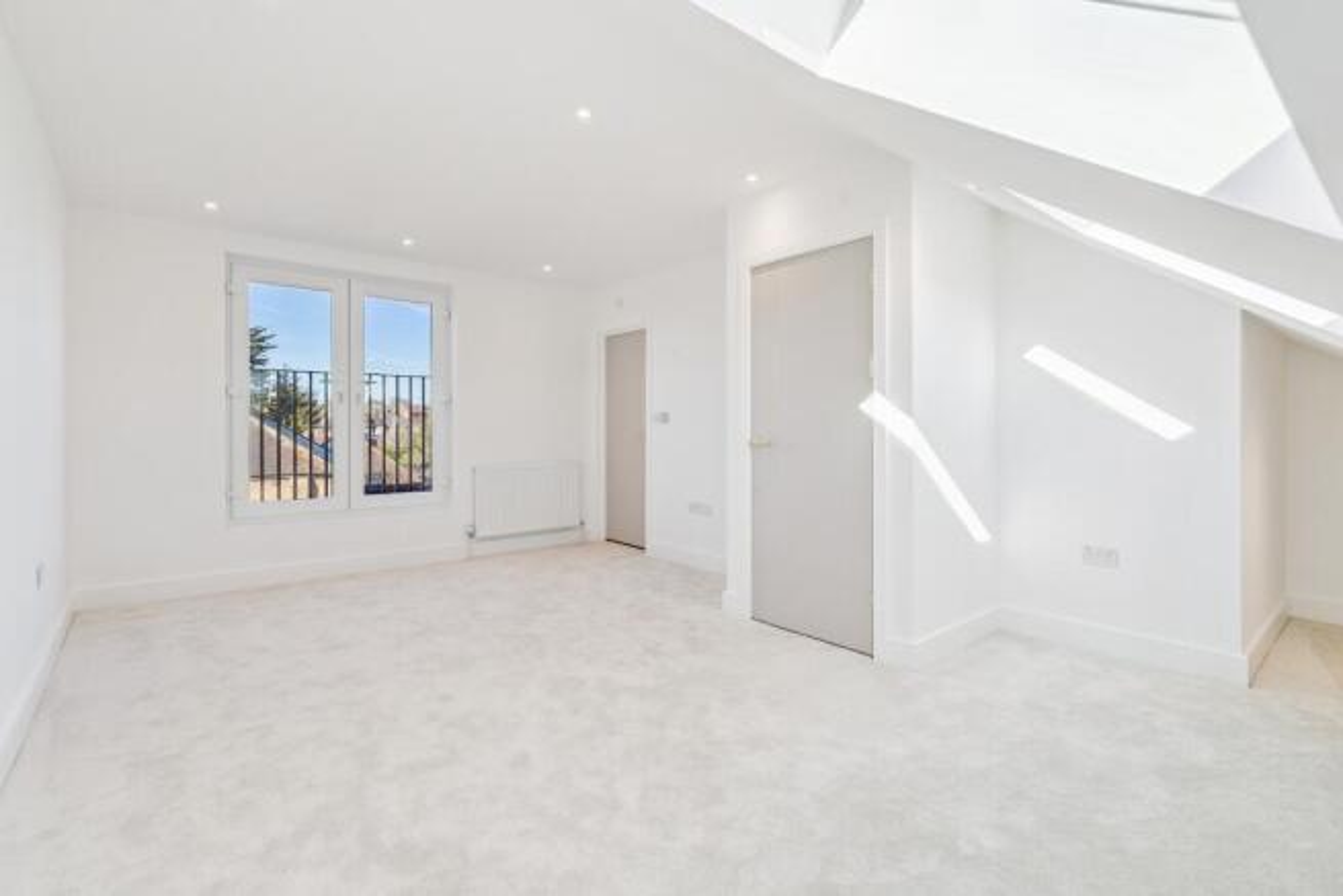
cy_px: 448
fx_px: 597
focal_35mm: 16
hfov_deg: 96.7
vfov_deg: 73.8
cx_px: 672
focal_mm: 16
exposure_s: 1/160
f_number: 8
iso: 320
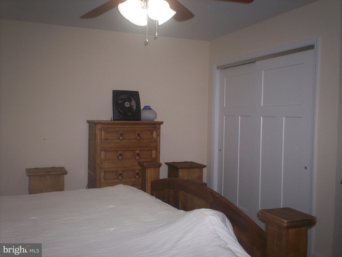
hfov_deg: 51.3
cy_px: 128
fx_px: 356
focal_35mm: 36
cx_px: 171
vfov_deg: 39.7
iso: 140
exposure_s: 1/60
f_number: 4.5
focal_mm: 6
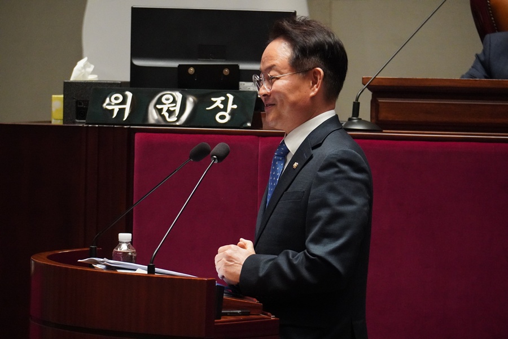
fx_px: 5228
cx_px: 254
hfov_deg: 5.6
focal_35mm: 370
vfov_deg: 3.7
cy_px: 170
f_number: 6.3
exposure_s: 1/250
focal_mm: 247
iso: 6400
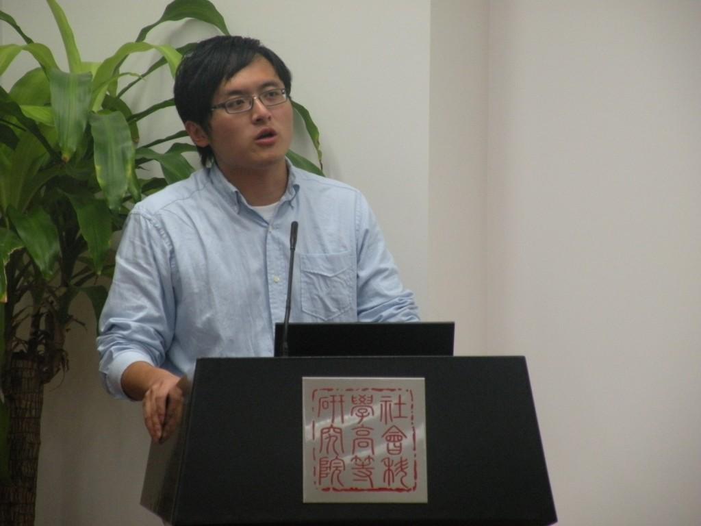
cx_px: 350
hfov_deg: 8.1
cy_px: 263
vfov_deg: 6.1
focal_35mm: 244
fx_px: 4941
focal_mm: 43.1
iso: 400
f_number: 4.5
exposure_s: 1/44.1
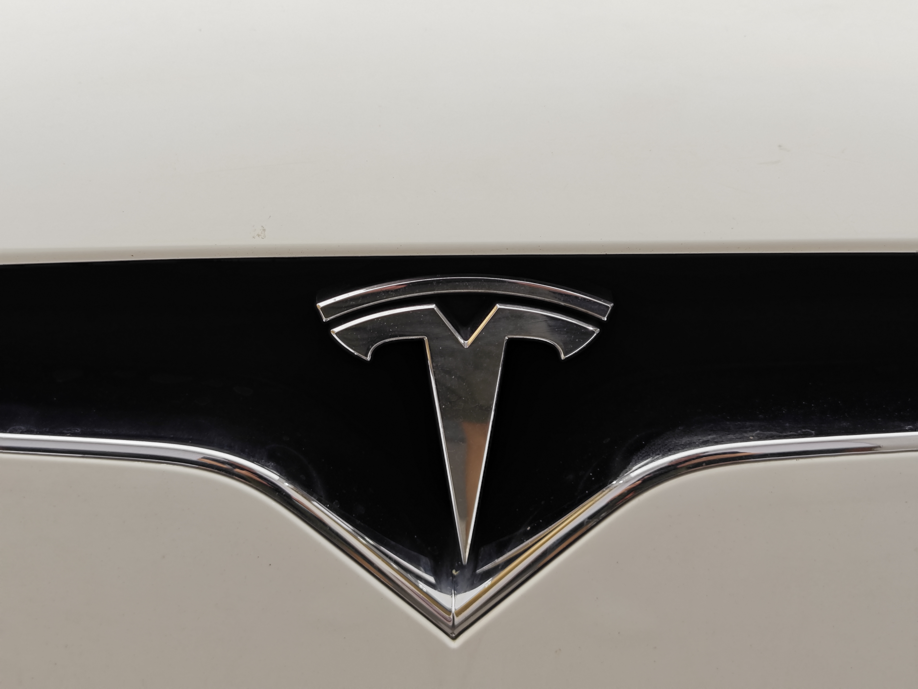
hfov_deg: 41.2
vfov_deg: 31.5
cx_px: 459
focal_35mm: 46
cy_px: 344
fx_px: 1220
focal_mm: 8.7
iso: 320
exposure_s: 1/100
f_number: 1.9
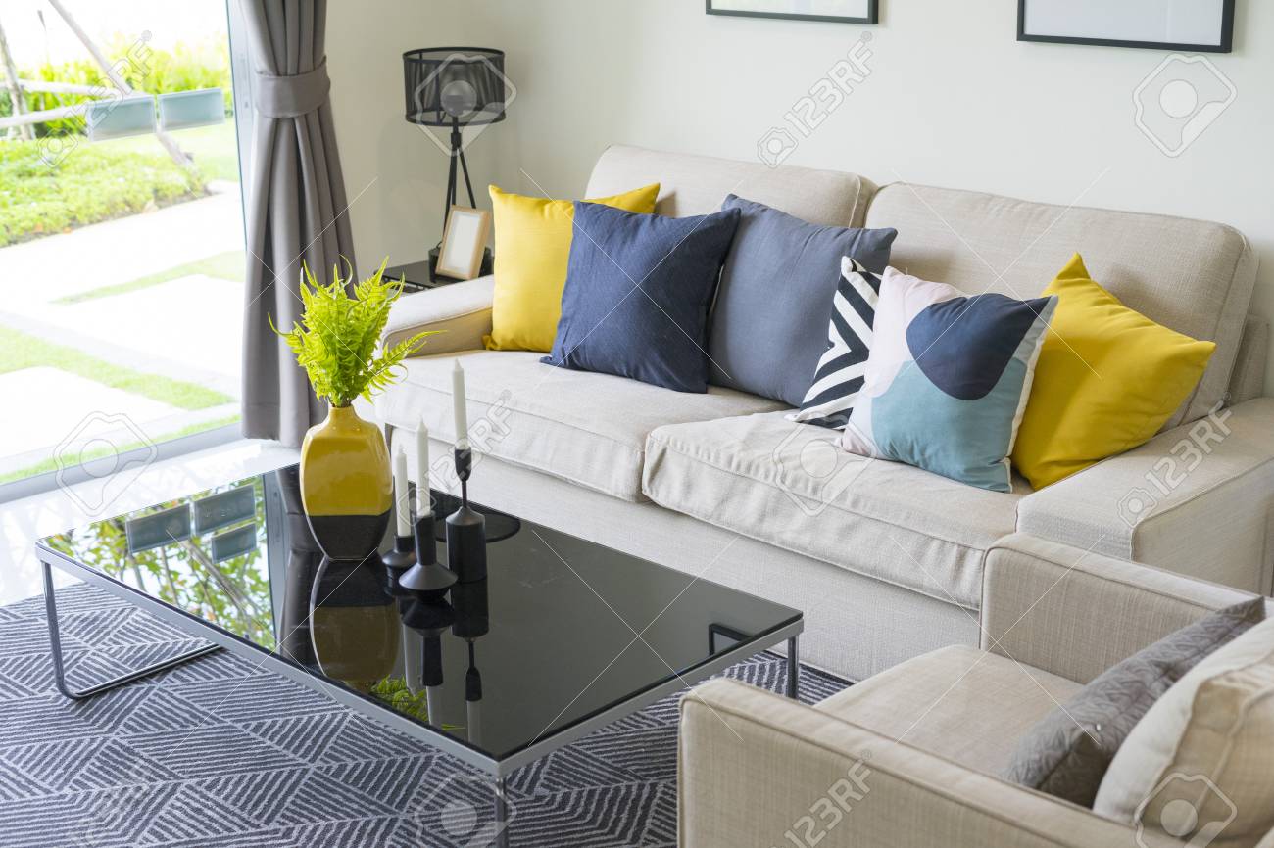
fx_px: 1769
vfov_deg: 27.0
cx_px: 637
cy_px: 424
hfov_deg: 39.6
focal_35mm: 50
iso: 800
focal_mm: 50
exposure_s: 1/100
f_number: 4.5
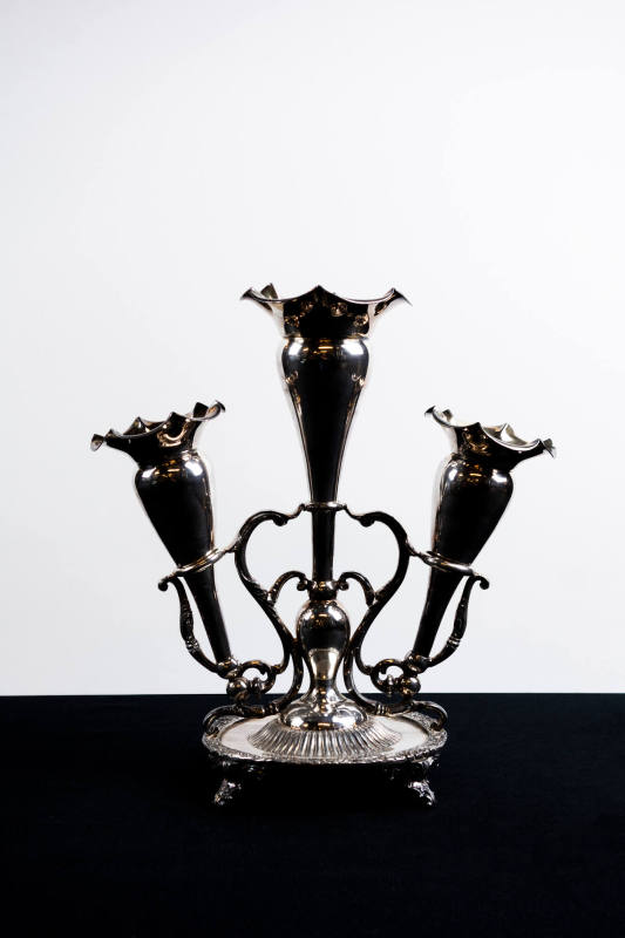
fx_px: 1407
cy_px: 469
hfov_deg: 25.0
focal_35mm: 54
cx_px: 312
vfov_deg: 36.9
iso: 200
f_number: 4.5
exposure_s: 1/50
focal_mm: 20.19
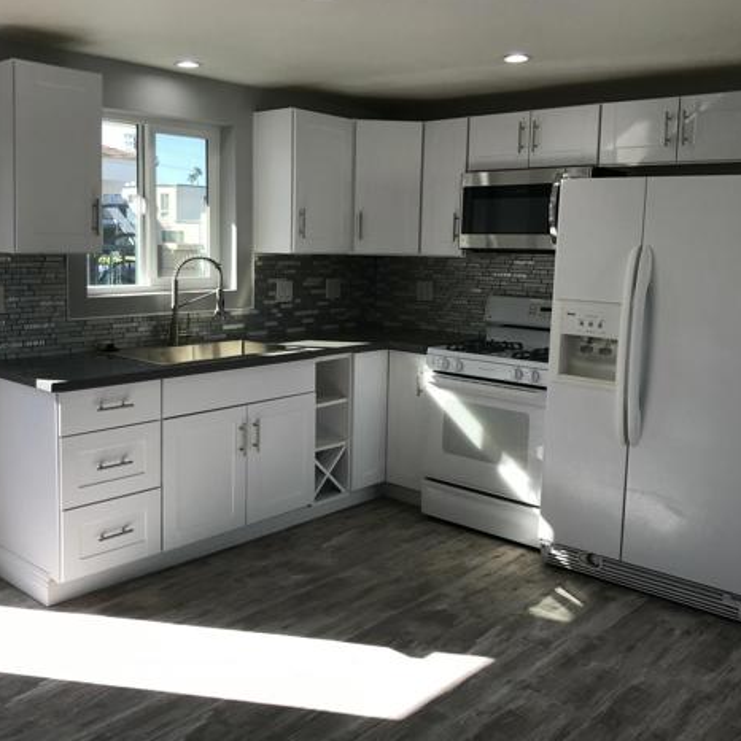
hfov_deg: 48.4
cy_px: 321
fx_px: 823
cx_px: 364
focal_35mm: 34
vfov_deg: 48.3
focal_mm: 3.99
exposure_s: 1/361
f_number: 1.8
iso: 20
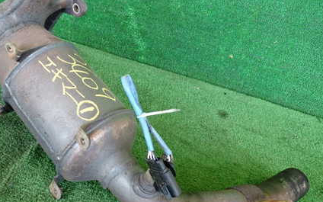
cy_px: 85
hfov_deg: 41.4
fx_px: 423
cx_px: 112
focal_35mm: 48
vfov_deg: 26.8
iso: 250
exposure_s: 1/125
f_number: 2.4
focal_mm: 5.79
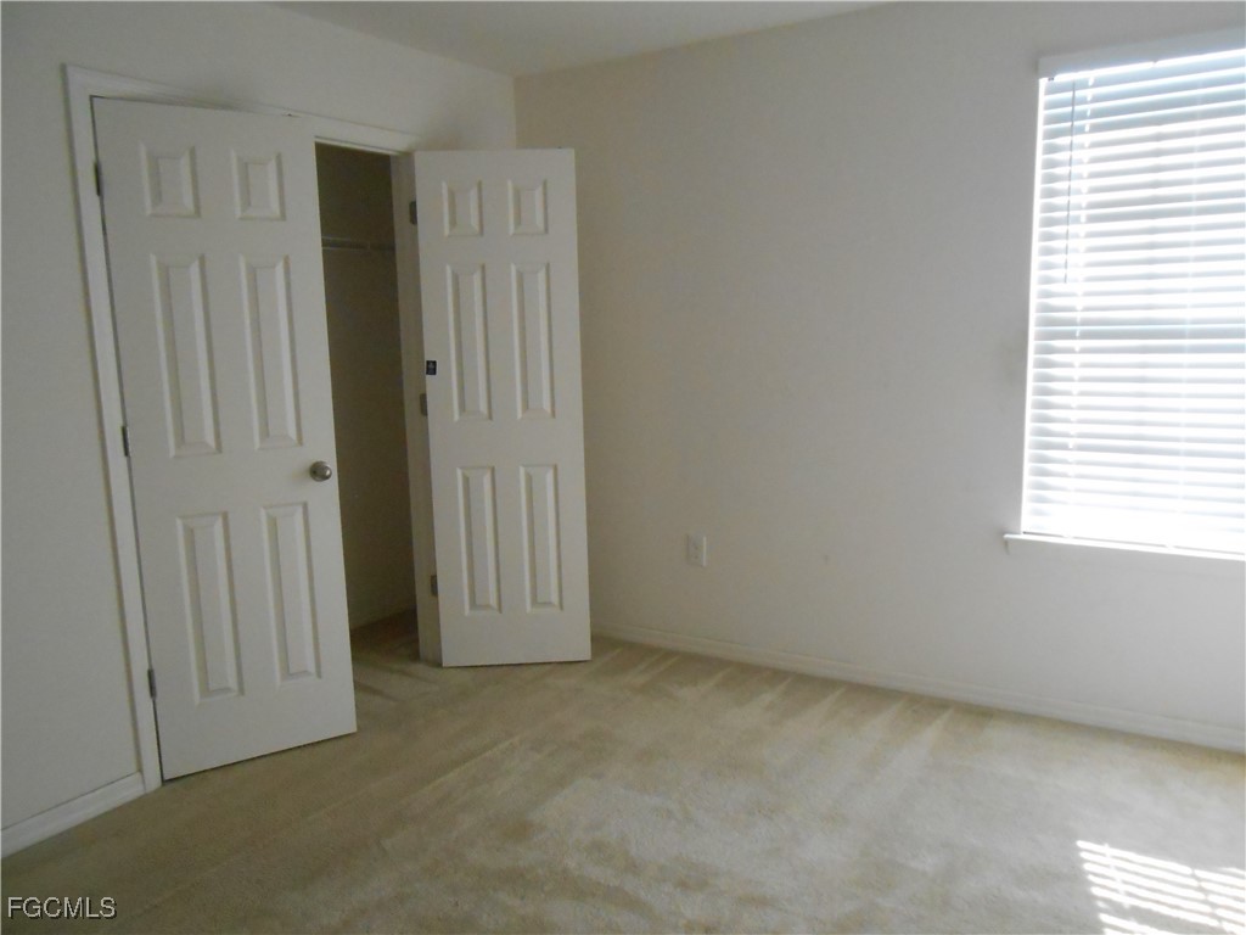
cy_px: 468
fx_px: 936
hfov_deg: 67.3
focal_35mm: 26
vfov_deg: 53.1
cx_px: 623
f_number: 3.5
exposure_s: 1/125
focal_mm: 4.6
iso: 640
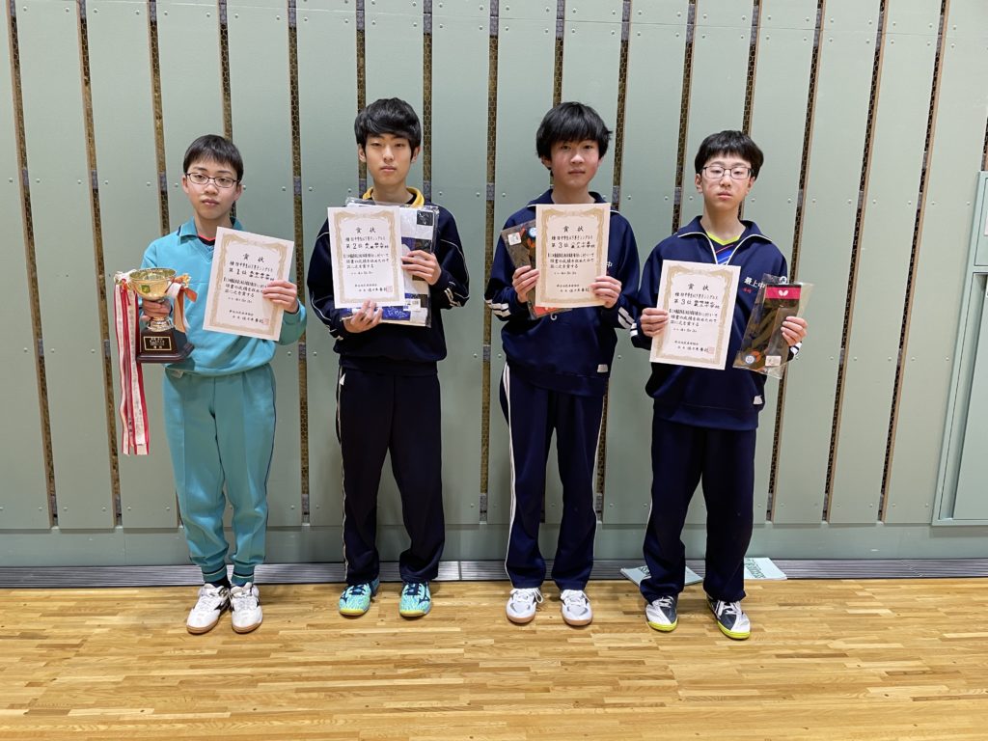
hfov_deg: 67.3
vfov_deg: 53.1
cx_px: 494
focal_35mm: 26
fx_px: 742
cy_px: 370
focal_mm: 4.2
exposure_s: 1/50
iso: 100
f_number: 1.6
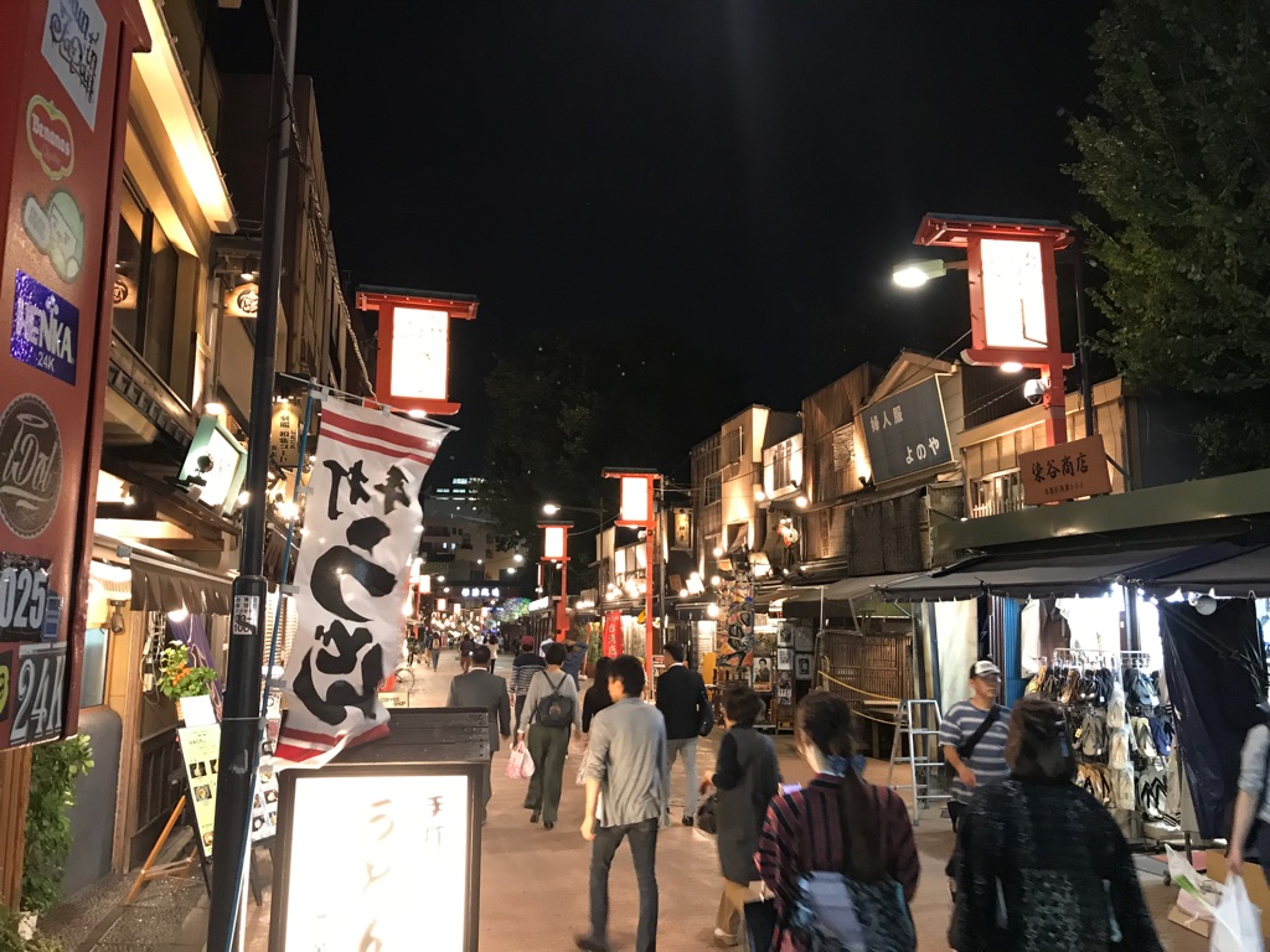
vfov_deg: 49.7
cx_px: 635
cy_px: 476
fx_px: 1027
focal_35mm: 28
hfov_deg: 63.4
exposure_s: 1/9
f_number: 1.8
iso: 100
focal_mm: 3.99
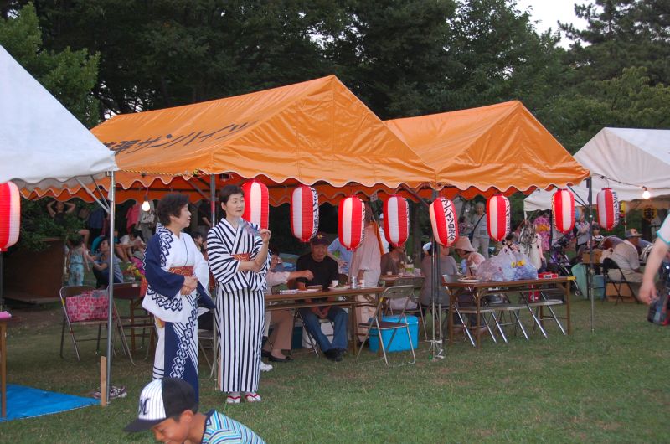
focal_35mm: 52
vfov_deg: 25.6
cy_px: 222
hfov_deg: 37.9
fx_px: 975
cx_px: 335
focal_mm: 35
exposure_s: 1/60
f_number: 4.2
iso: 400
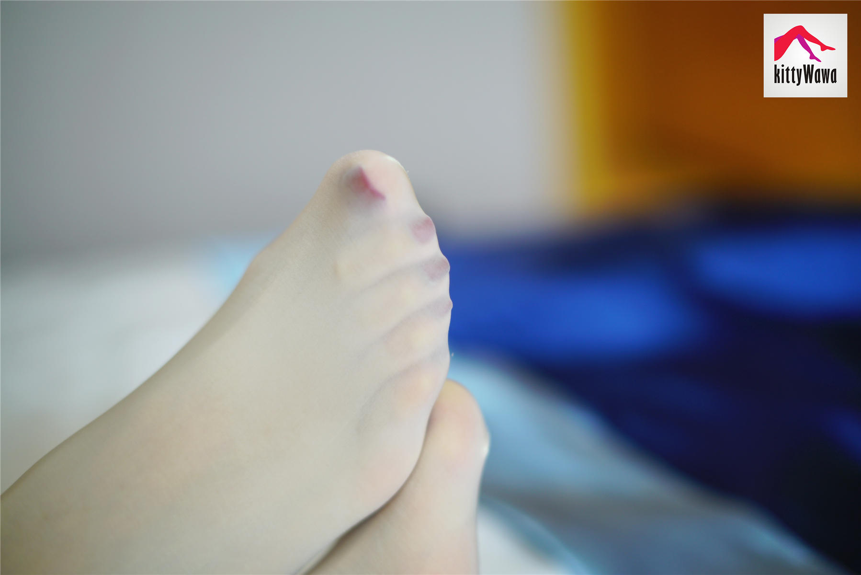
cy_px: 288
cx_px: 430
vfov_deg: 27.0
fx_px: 1196
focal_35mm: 50
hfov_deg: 39.6
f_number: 2
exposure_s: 1/60
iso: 160
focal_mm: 50
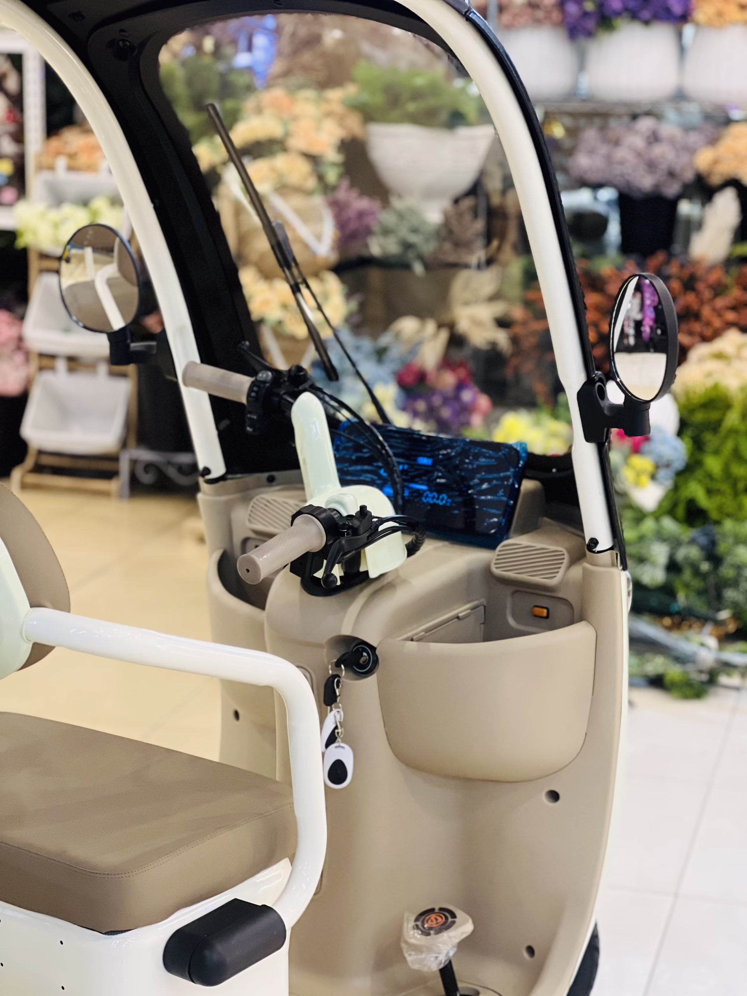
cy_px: 498
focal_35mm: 77
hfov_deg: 19.1
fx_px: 2216
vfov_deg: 25.3
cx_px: 374
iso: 250
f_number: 2.8
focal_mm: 9
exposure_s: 1/33
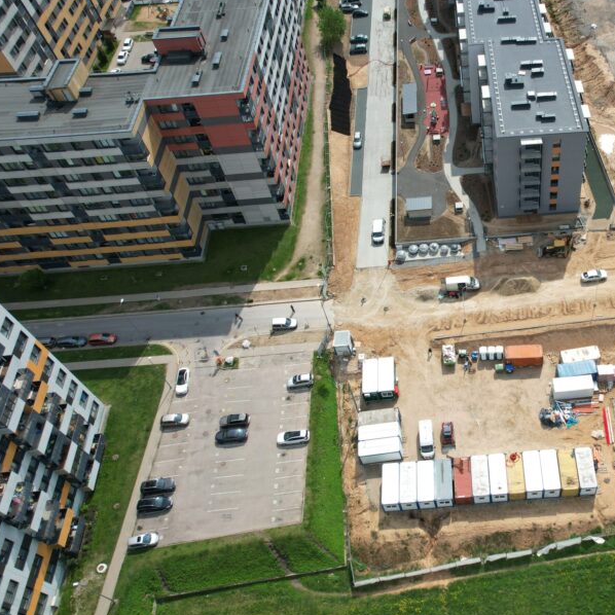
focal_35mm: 32
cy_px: 304
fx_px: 643
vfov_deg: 51.1
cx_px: 499
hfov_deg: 48.0
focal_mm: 8.38
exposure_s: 1/1600
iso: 100
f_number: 2.8
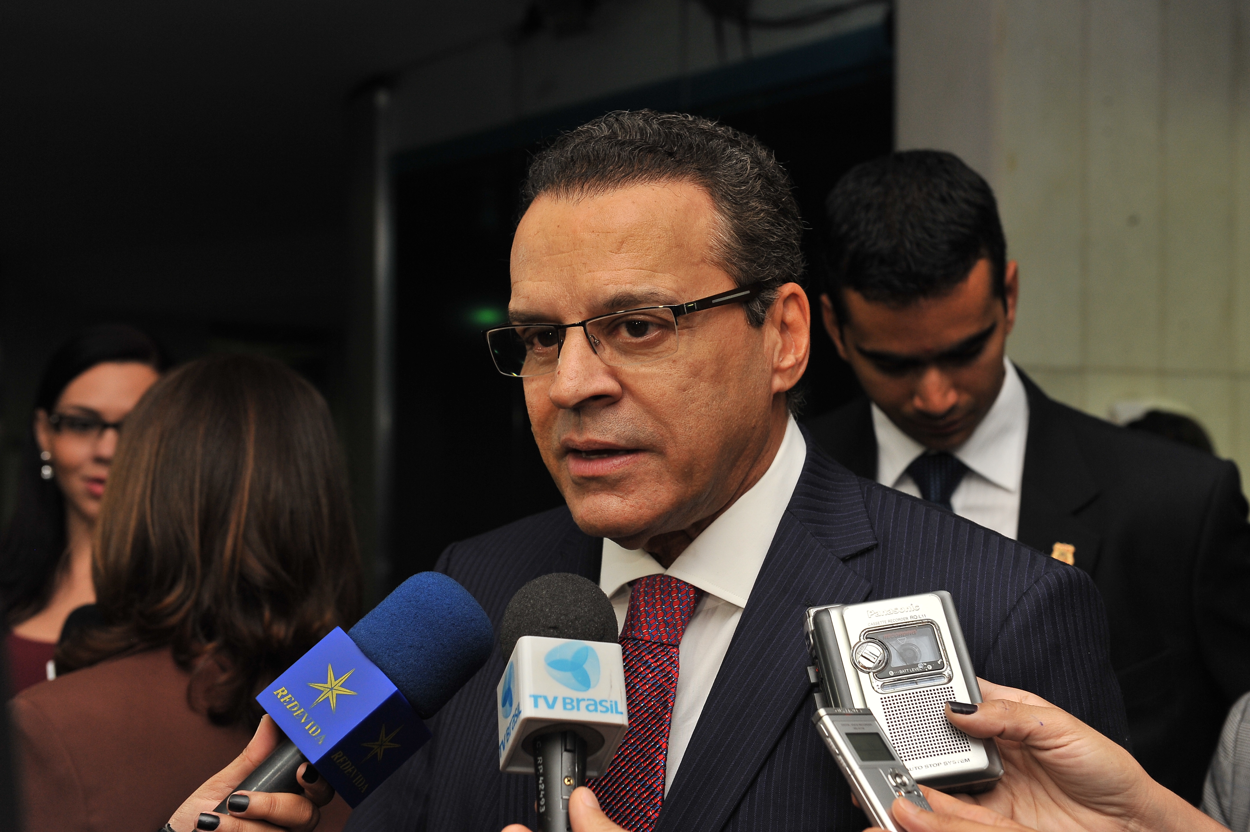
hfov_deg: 36.3
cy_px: 416
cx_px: 625
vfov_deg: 24.6
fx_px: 1908
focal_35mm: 55
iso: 800
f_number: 5.6
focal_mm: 55
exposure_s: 1/80
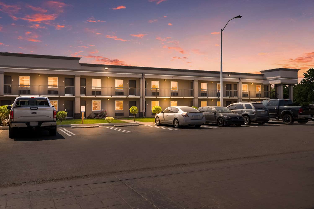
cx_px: 157
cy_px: 104
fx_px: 261
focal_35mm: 30
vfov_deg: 43.5
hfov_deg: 62.0
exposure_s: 1/80
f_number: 8
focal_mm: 30
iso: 100
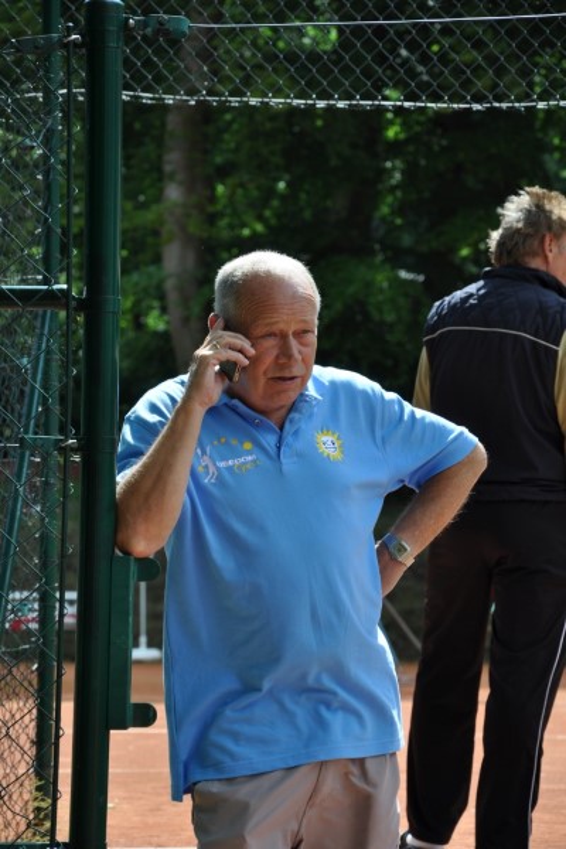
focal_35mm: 158
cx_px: 283
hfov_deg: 8.7
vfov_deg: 13.0
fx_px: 3714
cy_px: 424
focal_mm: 105
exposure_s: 1/250
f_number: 8
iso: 200
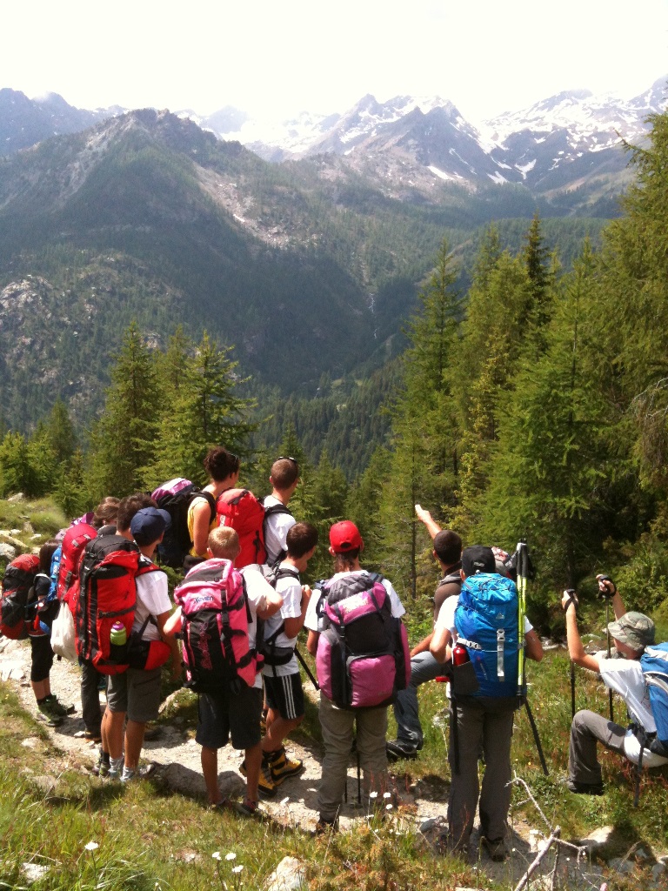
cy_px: 446
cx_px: 334
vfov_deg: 52.6
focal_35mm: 35
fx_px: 901
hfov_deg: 40.7
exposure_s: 1/687
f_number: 2.8
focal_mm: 3.85
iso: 64
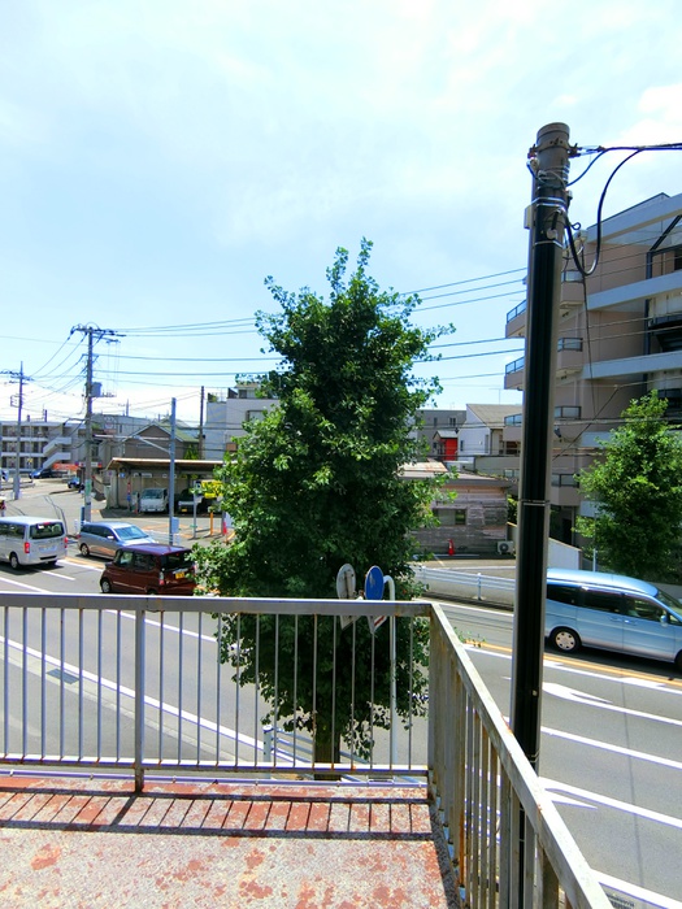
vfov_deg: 84.7
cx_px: 341
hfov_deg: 68.7
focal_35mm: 19
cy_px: 454
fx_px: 499
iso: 80
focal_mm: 4.06
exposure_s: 1/200
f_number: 6.9
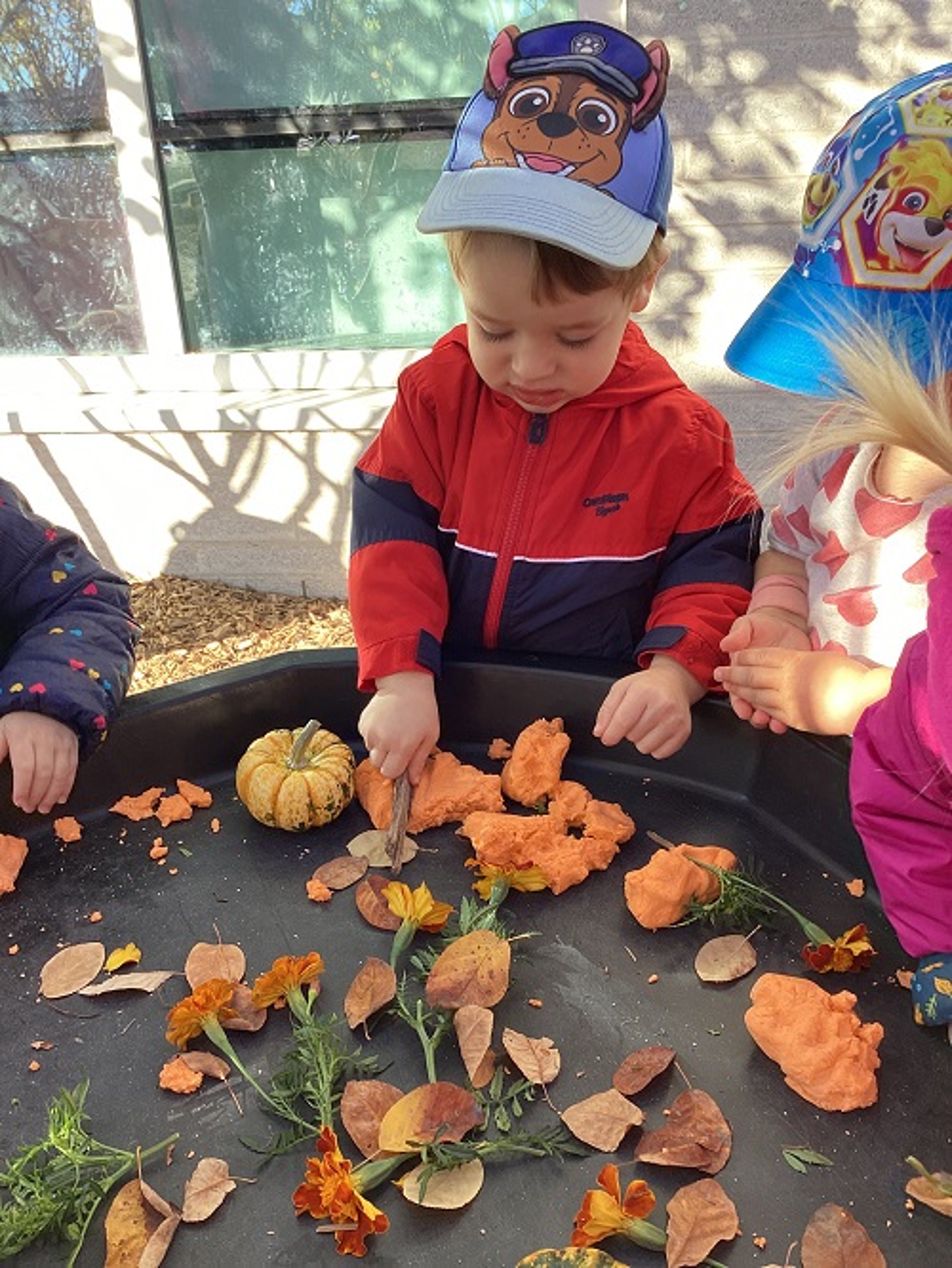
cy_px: 634
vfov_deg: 58.3
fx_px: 1136
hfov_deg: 45.5
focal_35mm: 31
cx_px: 476
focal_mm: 3.3
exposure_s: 1/100
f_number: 2.4
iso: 32
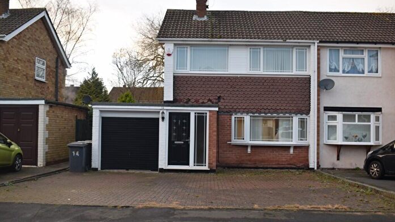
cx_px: 198
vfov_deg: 31.2
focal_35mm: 38
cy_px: 119
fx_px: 398
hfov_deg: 52.8
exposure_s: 1/160
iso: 400
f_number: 6.3
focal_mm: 24
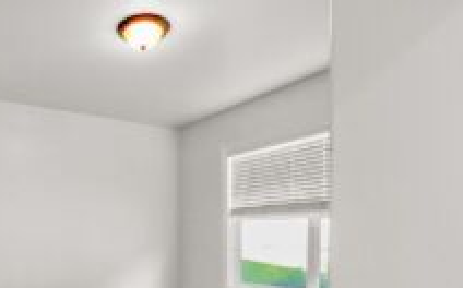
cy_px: 310
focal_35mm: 28
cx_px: 96
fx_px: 353
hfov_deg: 61.3
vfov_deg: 37.8
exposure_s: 1/60
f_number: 2.2
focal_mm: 2.22
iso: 320
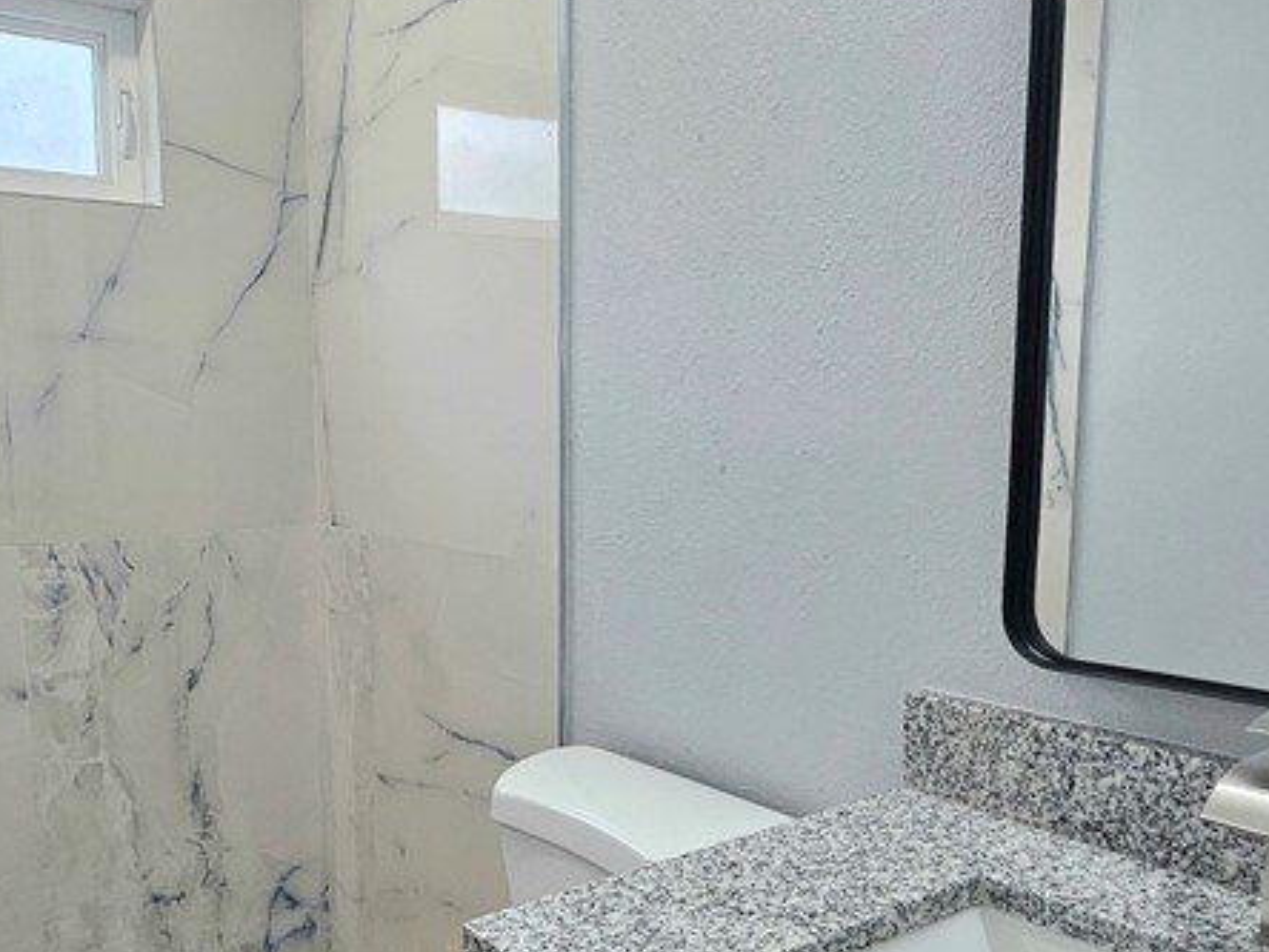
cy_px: 552
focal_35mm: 30
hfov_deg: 59.5
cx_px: 517
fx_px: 1100
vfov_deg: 46.6
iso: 80
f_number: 2.2
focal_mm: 1.74
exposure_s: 1/60.2
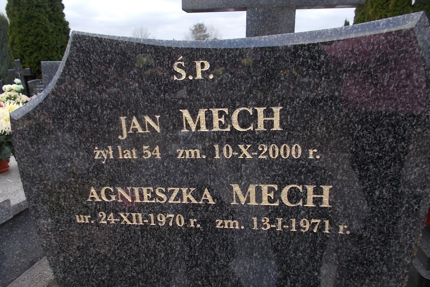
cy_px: 154
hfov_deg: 65.5
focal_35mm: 28
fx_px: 334
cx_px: 211
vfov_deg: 46.4
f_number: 3.2
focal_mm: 4.6
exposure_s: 1/80
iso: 80
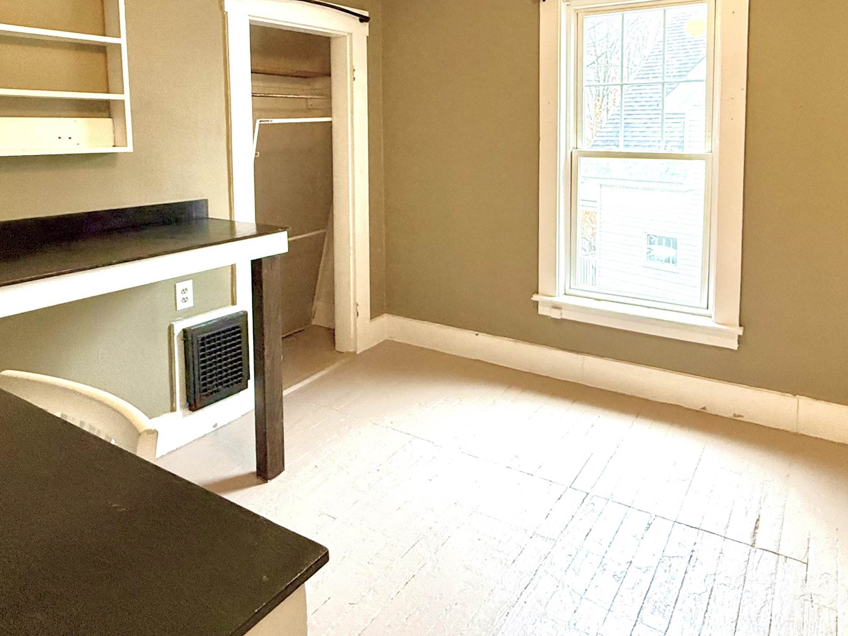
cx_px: 498
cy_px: 177
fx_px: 588
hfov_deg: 71.0
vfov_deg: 54.7
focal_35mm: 24
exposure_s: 1/63
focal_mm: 2.22
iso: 320
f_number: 2.2
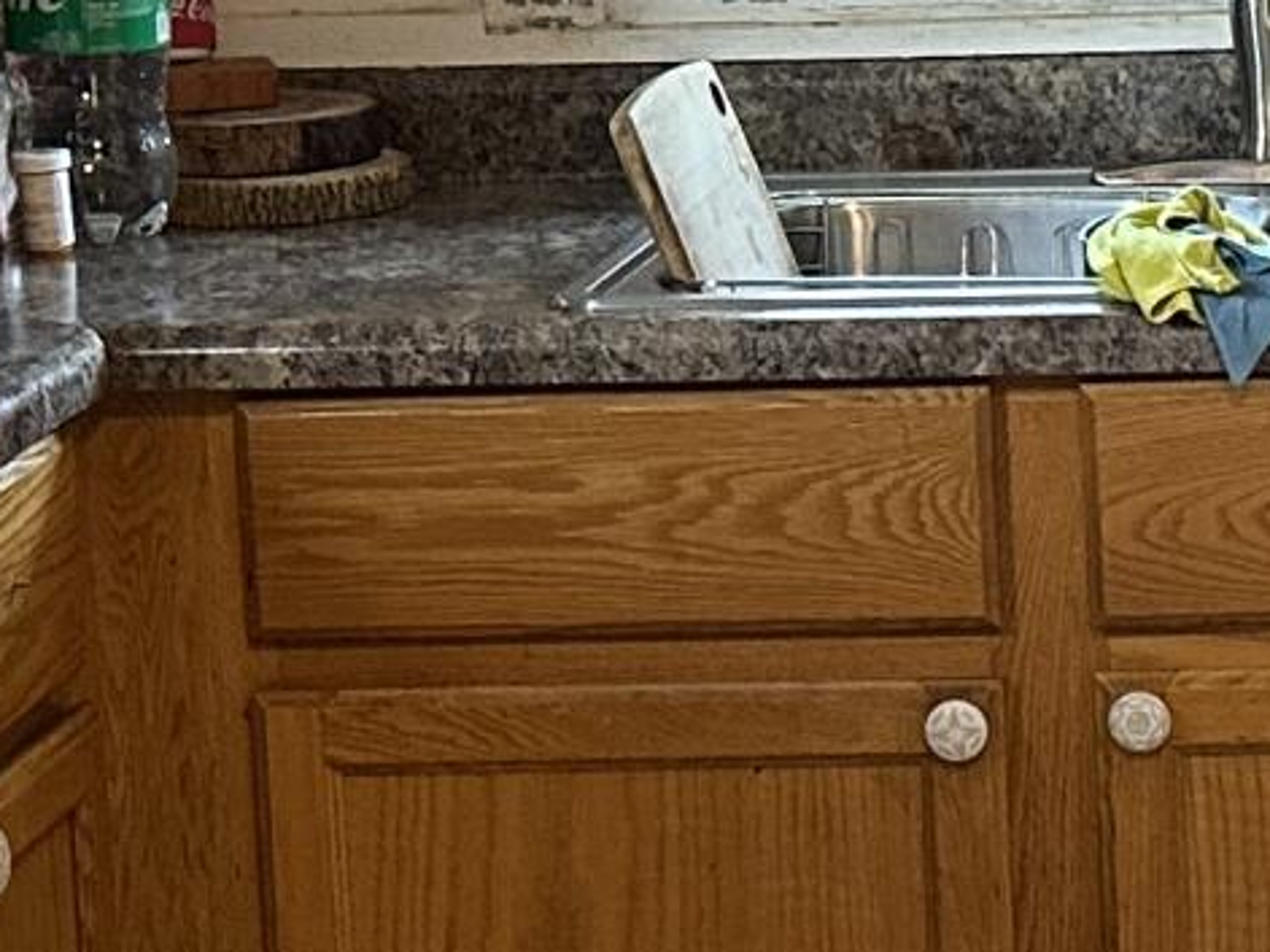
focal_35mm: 153
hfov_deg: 12.6
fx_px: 5612
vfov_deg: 9.7
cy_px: 251
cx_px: 1596
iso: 320
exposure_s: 1/60
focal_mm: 6.86
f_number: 1.78
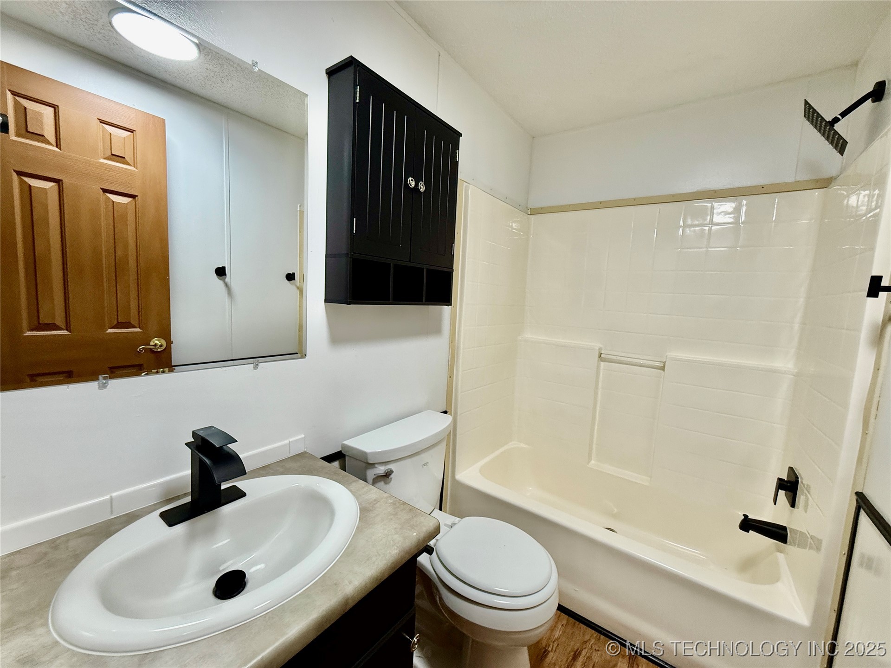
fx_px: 360
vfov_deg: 85.7
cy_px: 334
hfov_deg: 102.1
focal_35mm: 14
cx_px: 446
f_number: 2.2
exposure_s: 1/120
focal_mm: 2.22
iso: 200
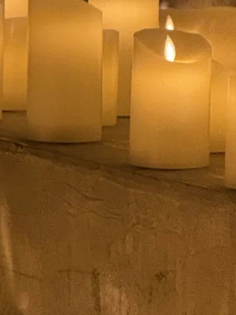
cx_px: -89
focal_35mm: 402
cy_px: 399
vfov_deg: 4.9
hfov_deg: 3.7
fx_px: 3658
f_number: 2.8
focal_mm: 15.66
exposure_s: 1/60
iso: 800
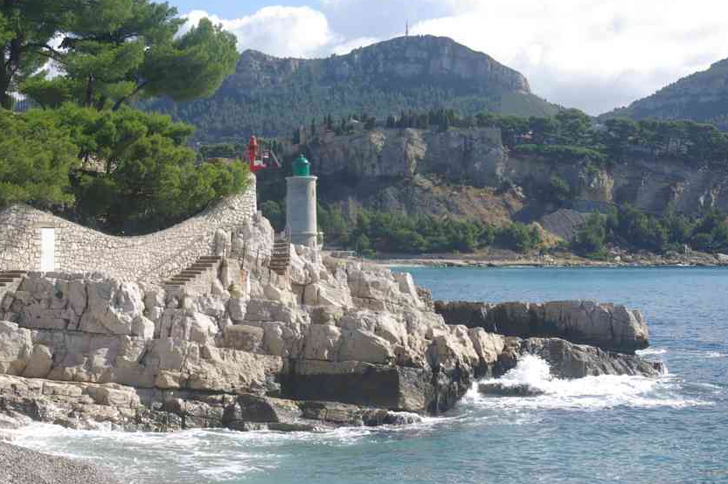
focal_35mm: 78
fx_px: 1568
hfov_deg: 26.1
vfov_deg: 17.5
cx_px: 366
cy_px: 211
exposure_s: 1/180
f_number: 8
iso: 100
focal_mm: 43
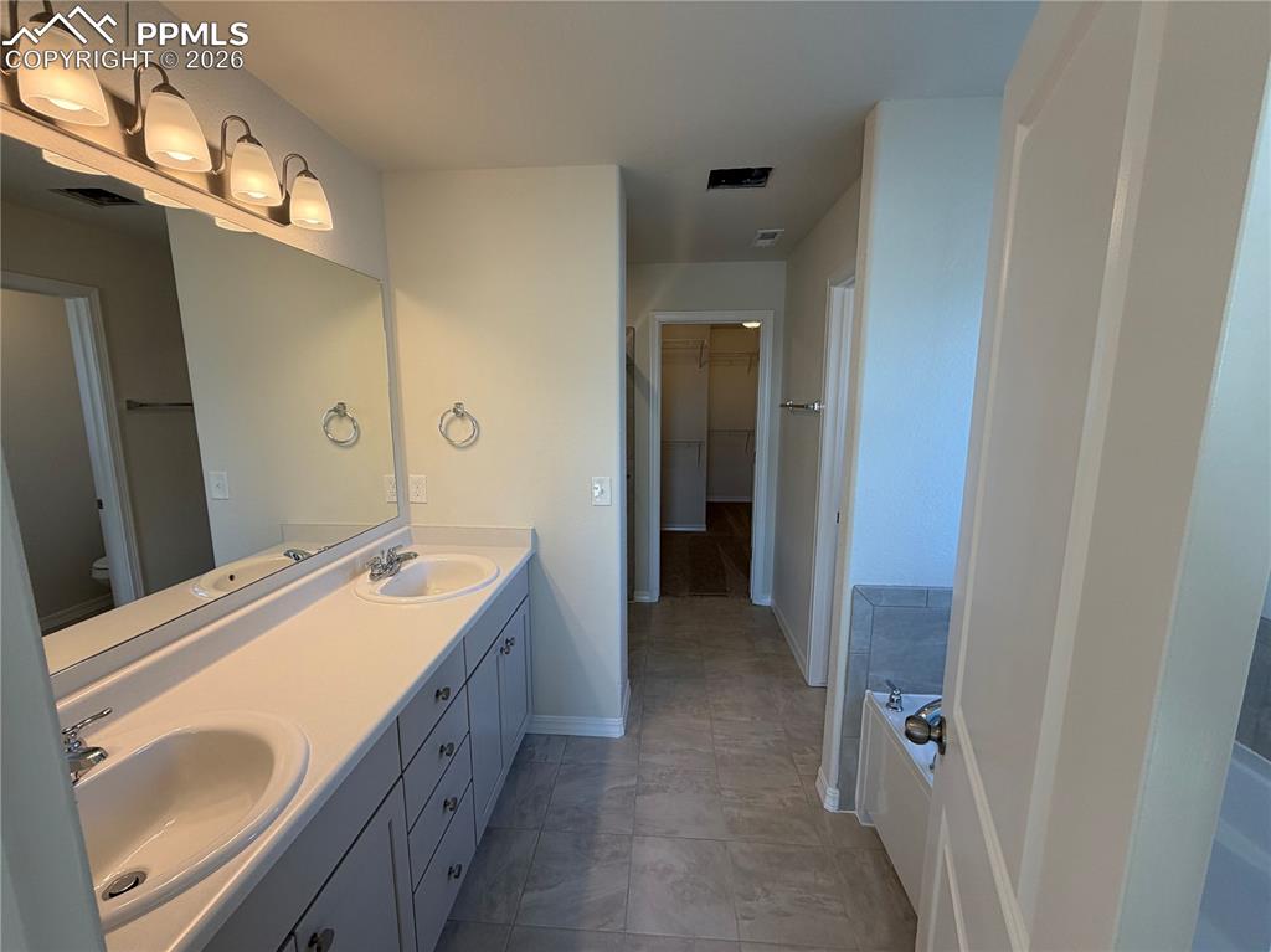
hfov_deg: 102.1
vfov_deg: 85.6
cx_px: 636
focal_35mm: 14
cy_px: 476
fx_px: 514
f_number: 2.2
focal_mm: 2.22
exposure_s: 1/120
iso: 80
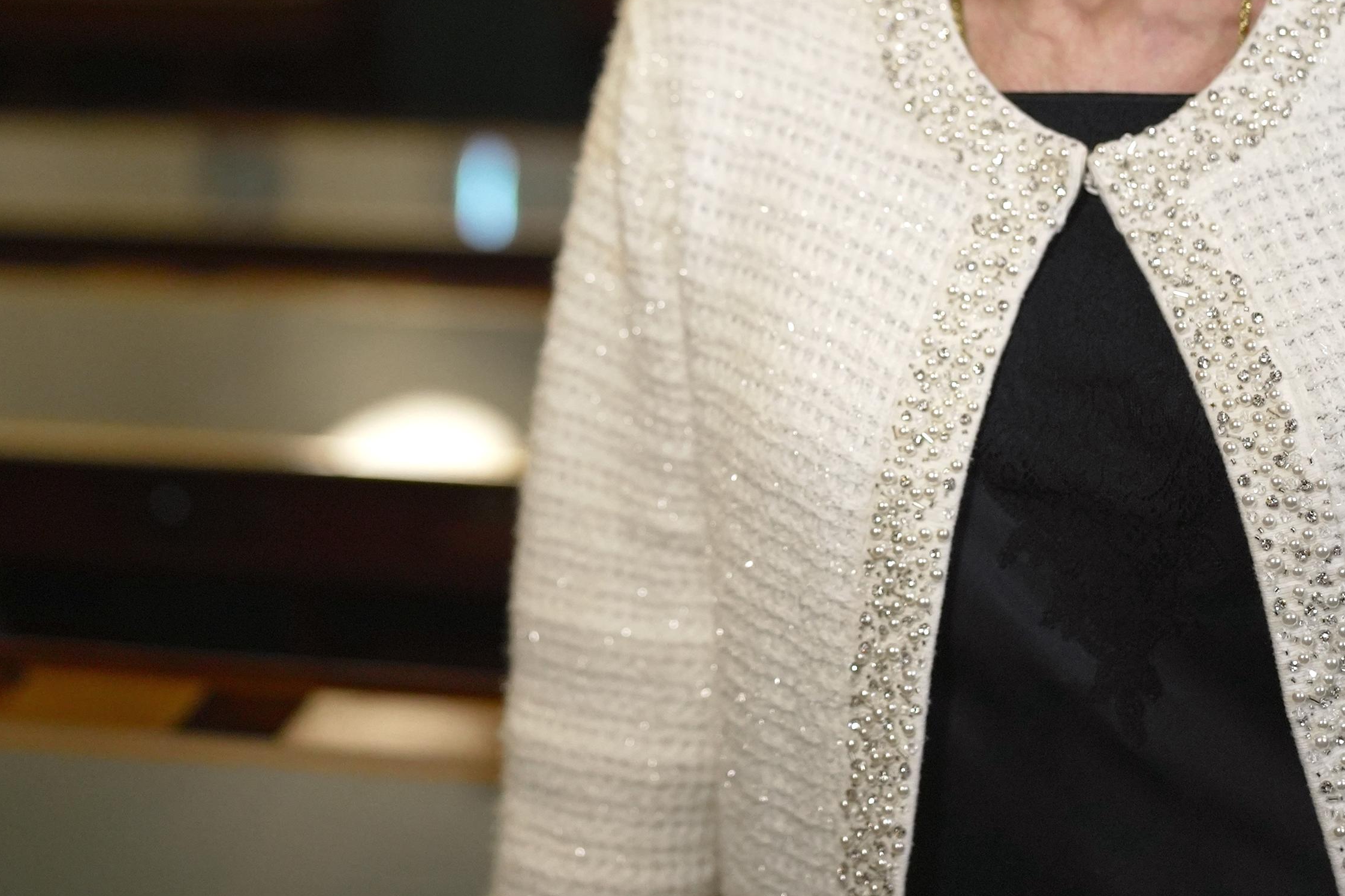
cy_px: 137
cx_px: 699
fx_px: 2914
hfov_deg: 26.0
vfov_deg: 17.3
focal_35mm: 78
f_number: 1.4
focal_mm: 35
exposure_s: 1/100
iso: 1600
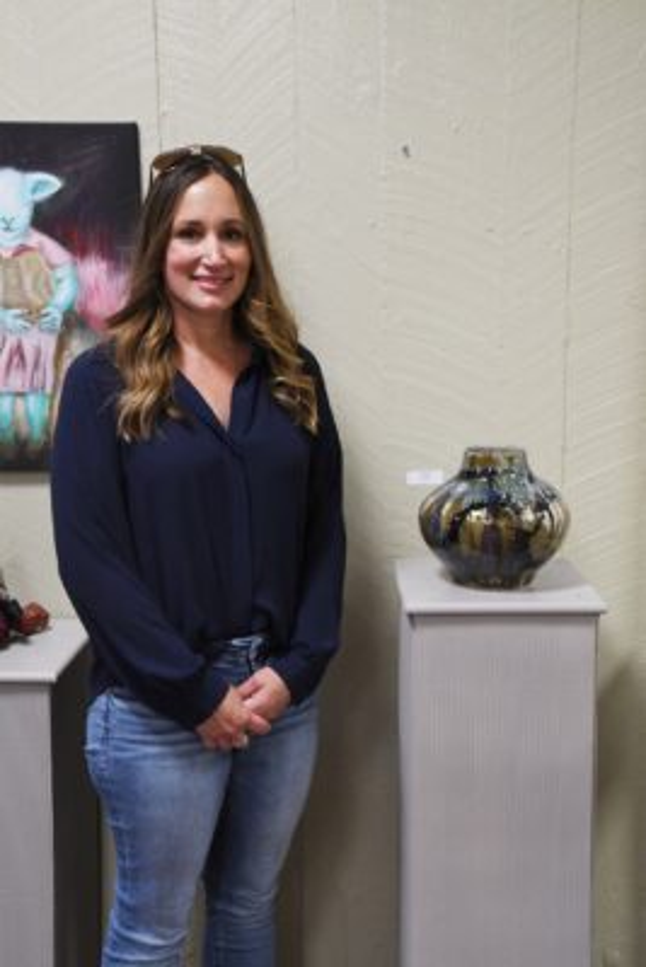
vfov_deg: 41.1
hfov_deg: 28.1
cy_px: 484
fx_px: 1291
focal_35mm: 48
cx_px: 323
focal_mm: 32
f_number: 7.1
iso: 2000
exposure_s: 1/100
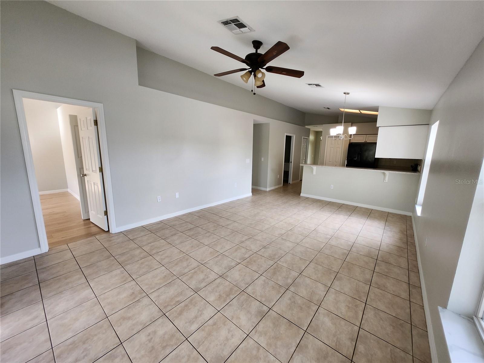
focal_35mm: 13
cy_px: 182
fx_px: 182
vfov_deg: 89.9
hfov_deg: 106.2
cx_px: 242
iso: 100
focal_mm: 1.74
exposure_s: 1/60
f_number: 2.2
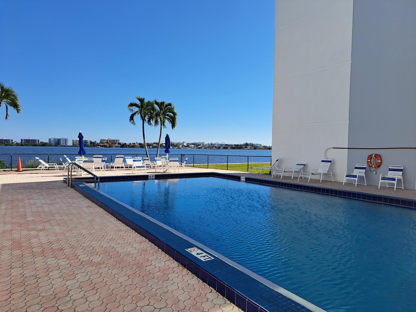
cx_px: 208
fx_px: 288
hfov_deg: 71.6
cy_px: 156
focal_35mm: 24
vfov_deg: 56.8
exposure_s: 1/1550
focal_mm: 5.23
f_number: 1.8
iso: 50
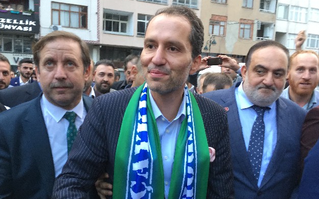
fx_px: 287
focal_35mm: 33
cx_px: 154
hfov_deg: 58.1
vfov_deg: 38.1
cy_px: 121
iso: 64
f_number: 2.2
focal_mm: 4.15
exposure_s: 1/33
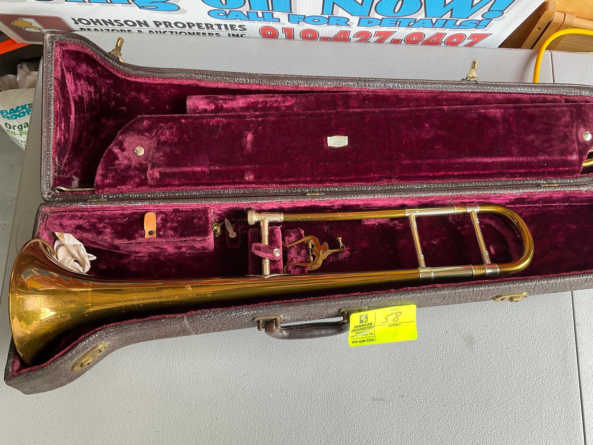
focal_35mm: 30
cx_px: 302
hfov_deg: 60.0
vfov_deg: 46.8
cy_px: 229
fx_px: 514
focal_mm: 3
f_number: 1.8
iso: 50
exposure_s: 1/120
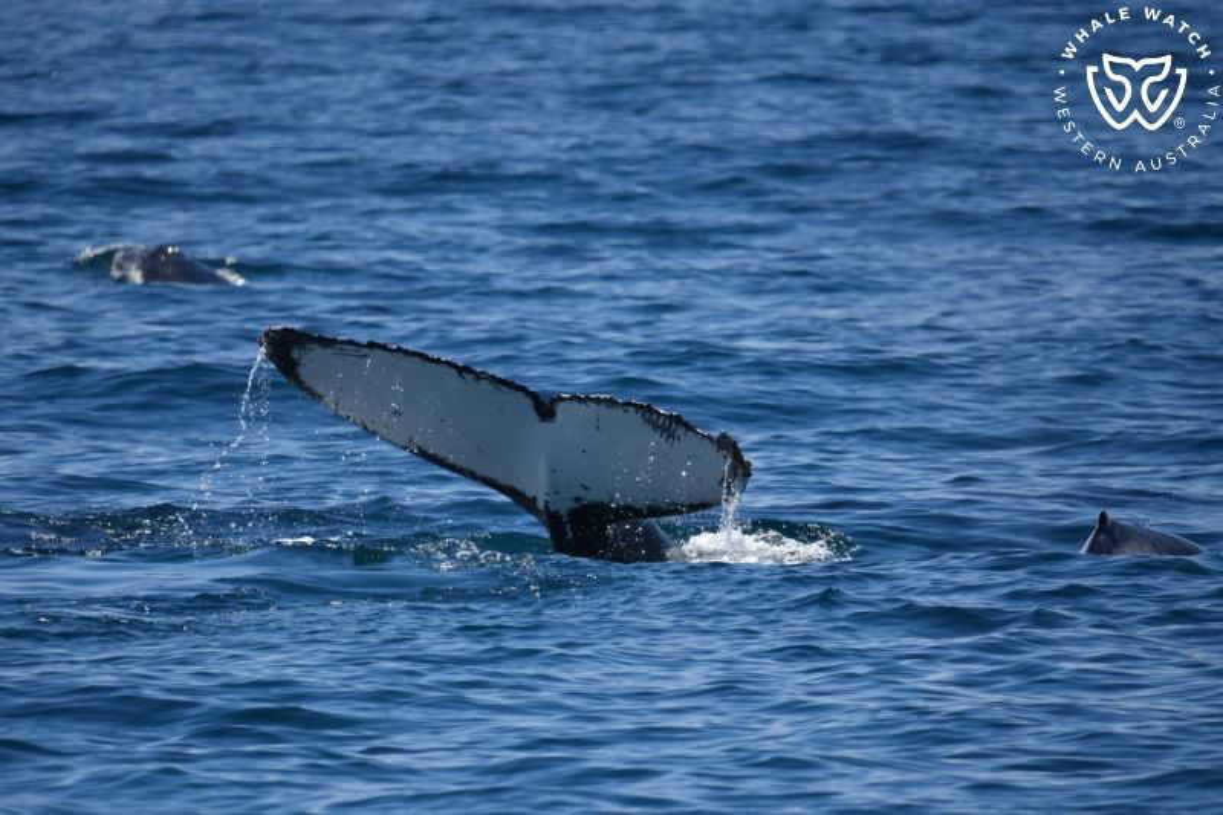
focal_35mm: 600
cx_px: 612
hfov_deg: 3.4
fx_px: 20378
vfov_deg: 2.3
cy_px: 408
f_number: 6.3
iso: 1000
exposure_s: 1/8000
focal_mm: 600
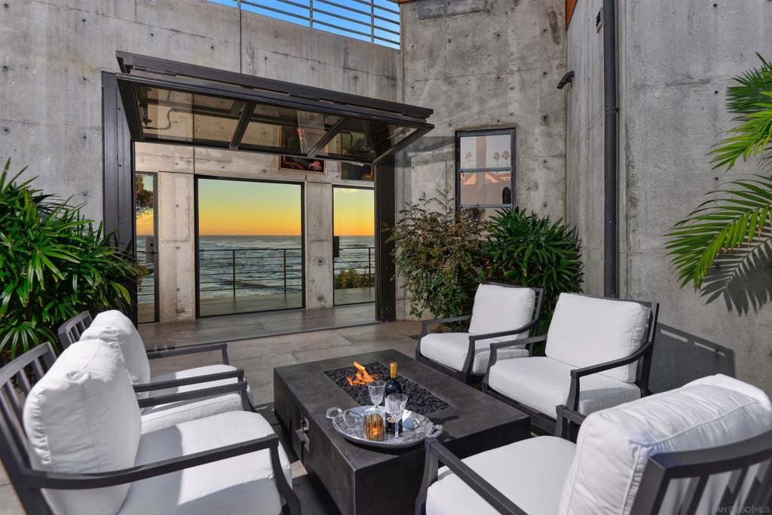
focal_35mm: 18
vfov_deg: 67.4
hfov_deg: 90.0
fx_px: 386
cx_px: 386
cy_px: 258
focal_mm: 18
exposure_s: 1/50
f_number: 5.6
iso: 100
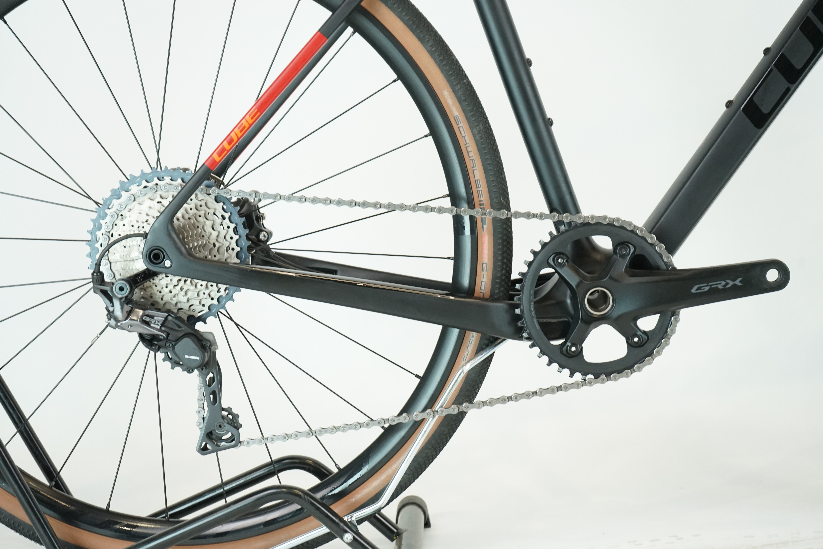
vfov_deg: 20.3
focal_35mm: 67
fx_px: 1532
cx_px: 412
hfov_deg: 30.1
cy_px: 274
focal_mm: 67
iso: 2000
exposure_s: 1/200
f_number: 6.3
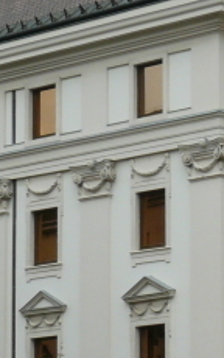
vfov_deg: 10.9
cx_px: 566
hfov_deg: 6.5
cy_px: 254
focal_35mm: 192
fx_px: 1873
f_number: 6.3
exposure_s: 1/400
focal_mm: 8.7
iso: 100
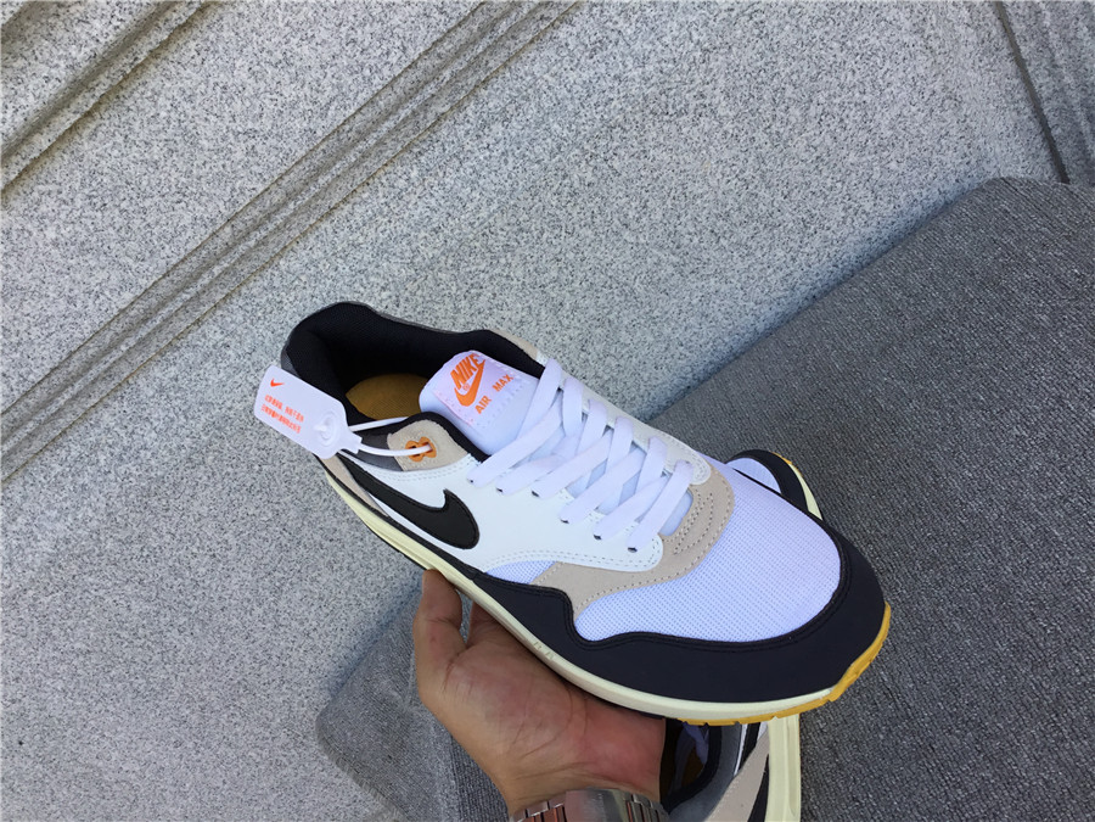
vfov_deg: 45.4
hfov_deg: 58.4
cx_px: 548
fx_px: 981
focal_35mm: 31
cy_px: 411
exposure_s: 1/245
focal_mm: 3.3
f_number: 2.4
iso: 25
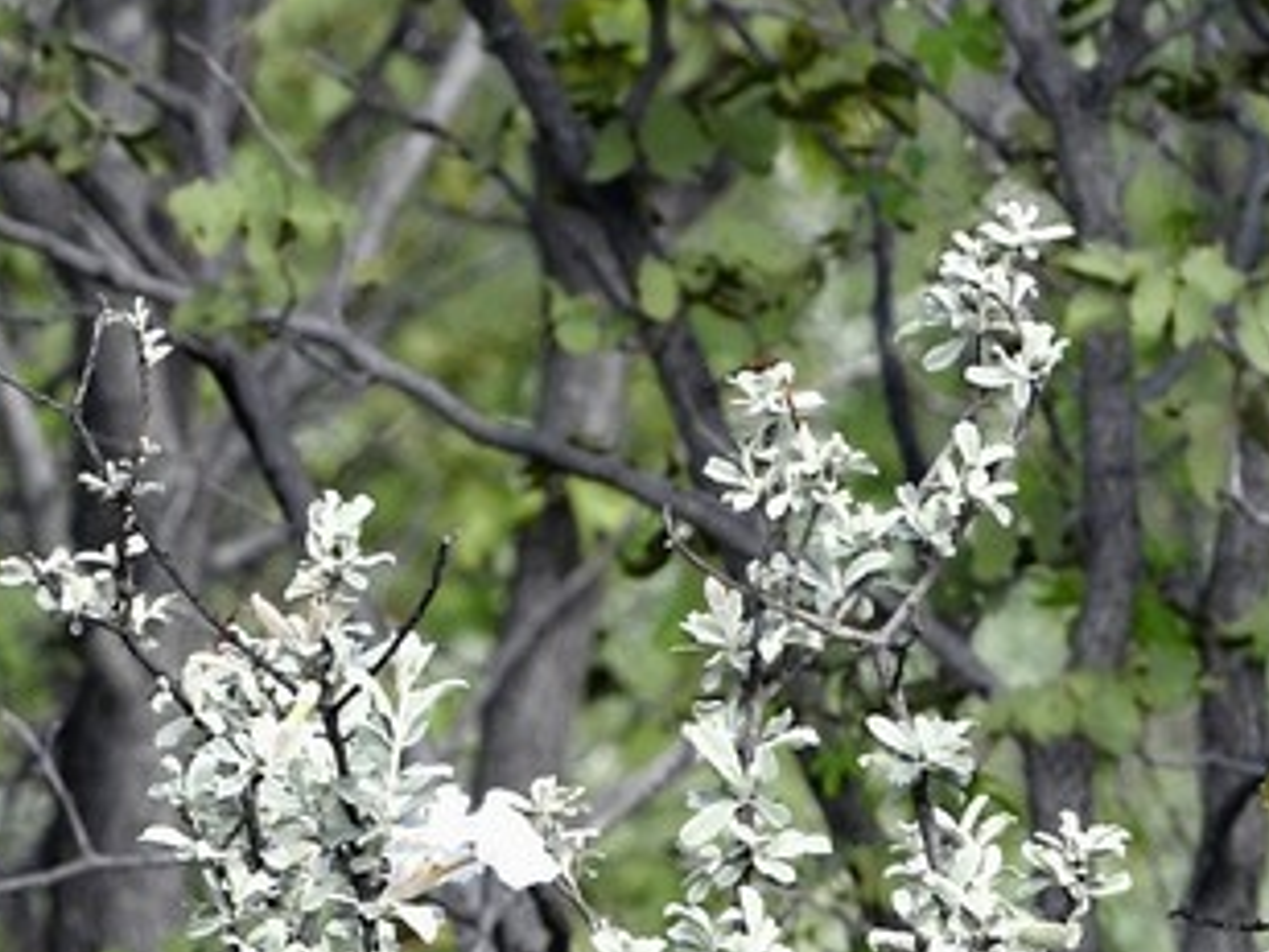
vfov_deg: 1.4
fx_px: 40215
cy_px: 1764
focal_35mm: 1097
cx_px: -1644
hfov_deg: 1.8
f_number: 9
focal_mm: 220
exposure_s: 1/500
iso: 400
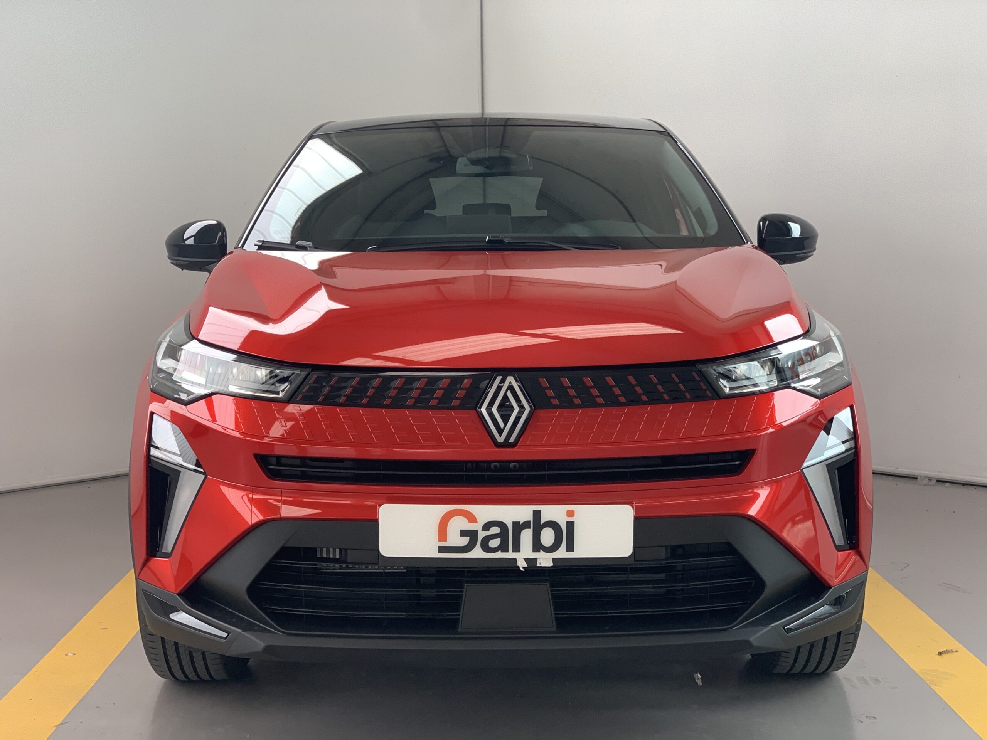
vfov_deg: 28.0
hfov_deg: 36.8
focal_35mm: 52
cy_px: 370
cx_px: 494
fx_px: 1483
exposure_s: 1/122
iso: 125
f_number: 2.4
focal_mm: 6
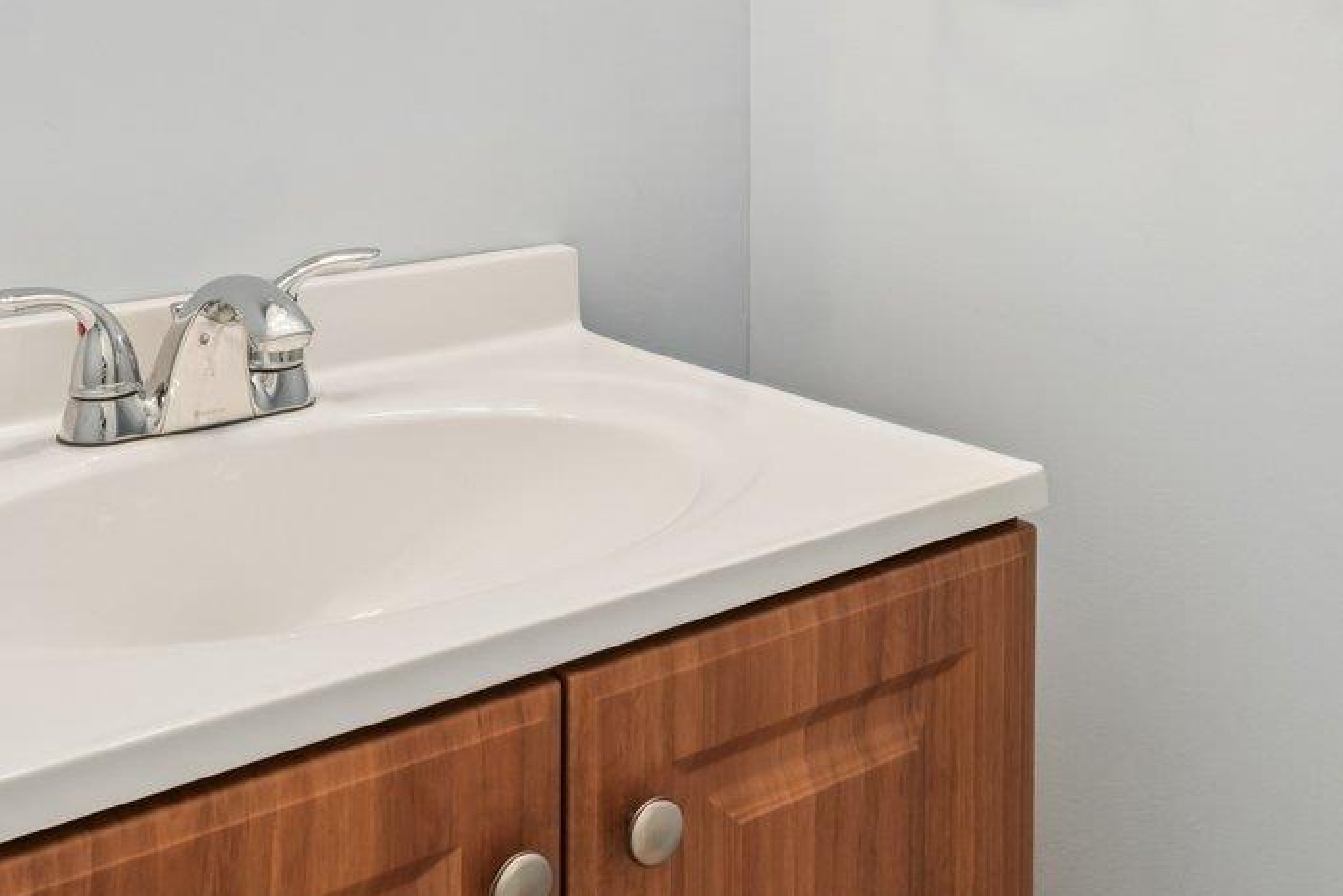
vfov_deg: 27.4
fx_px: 1754
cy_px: 45
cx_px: 815
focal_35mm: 47
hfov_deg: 41.7
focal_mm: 16
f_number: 8
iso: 400
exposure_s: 1/8
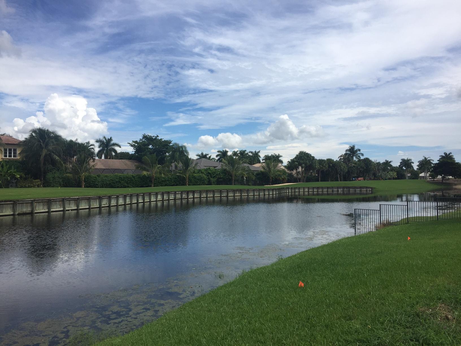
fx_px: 386
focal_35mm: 29
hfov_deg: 61.7
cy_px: 173
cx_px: 230
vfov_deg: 48.2
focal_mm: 4.15
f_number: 2.2
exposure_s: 1/2639
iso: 32
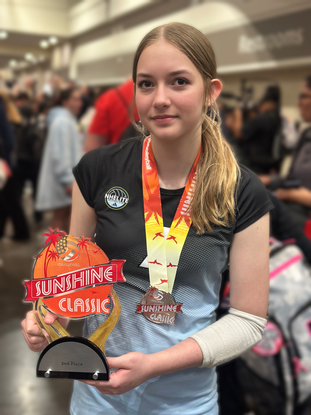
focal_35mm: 48
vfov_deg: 39.7
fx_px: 575
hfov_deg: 30.3
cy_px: 208
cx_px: 156
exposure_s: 1/60
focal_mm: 6.86
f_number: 1.78
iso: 200
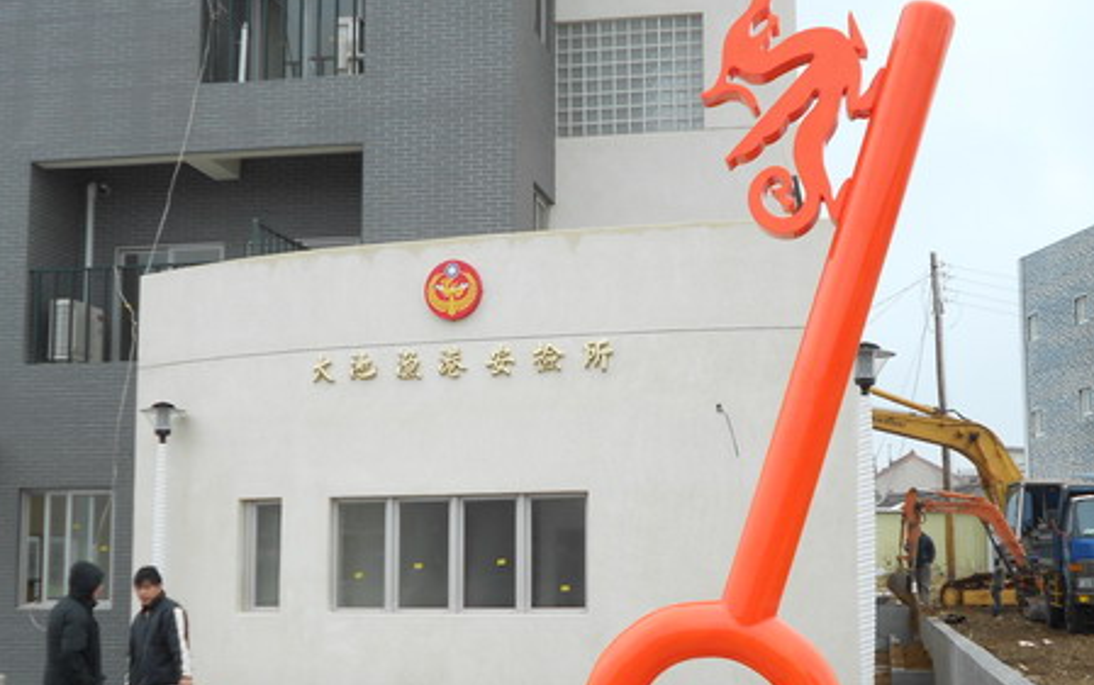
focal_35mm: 54
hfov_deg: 37.5
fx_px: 1611
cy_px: 438
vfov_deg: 23.9
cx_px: 565
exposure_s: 1/200
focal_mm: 7.7
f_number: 4.2
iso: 80
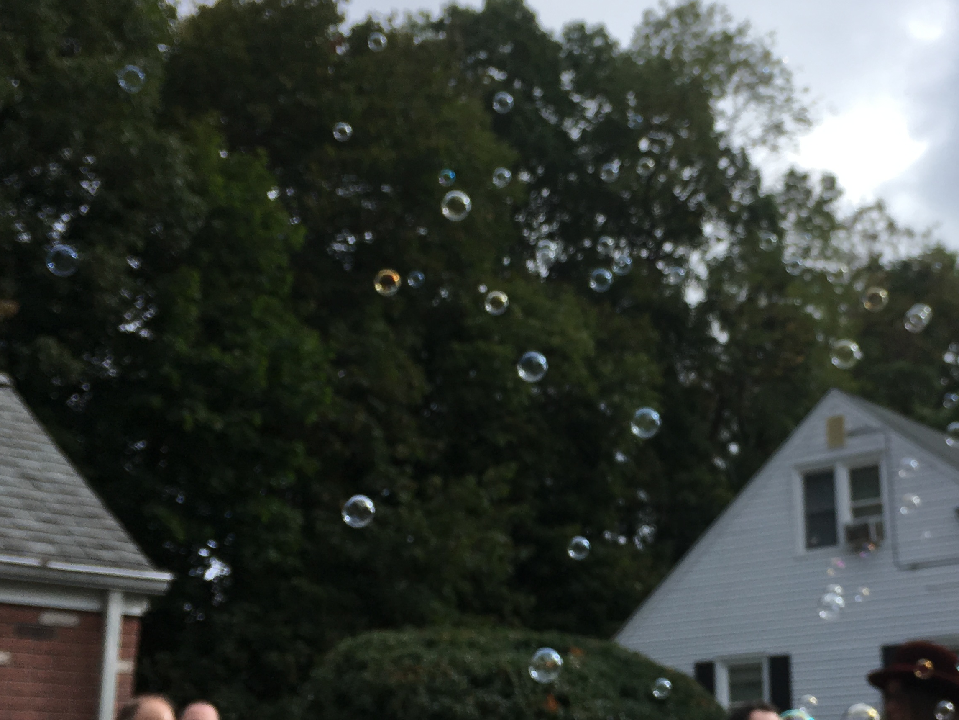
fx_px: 1413
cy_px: 410
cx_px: 678
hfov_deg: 36.9
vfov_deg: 28.5
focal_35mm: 51
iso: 25
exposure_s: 1/1479
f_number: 2.2
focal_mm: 4.15
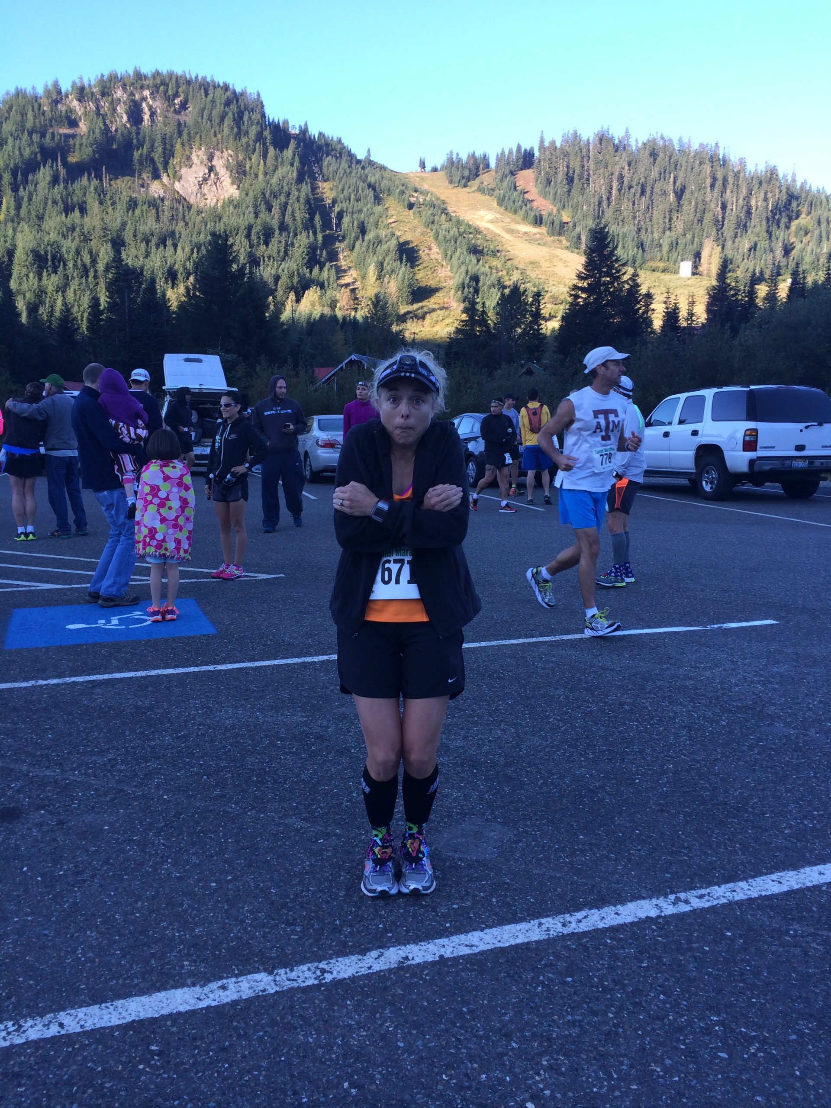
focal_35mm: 30
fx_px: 960
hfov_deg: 46.8
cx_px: 416
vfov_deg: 60.0
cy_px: 554
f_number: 2.2
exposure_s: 1/318
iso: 32
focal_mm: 4.12
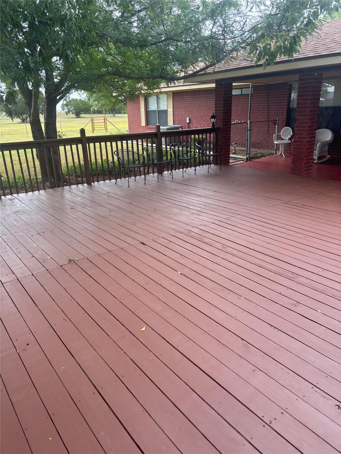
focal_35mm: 26
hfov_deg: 53.1
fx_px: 341
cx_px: 170
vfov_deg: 67.3
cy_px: 227
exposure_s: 1/387
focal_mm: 5.96
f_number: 1.6
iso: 50
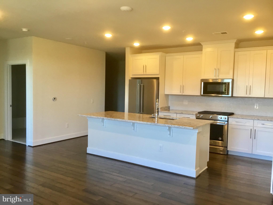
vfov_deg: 45.4
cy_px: 102
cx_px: 136
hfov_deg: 58.4
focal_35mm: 31
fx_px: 244
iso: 50
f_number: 2.4
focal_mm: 3.3
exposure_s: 1/30
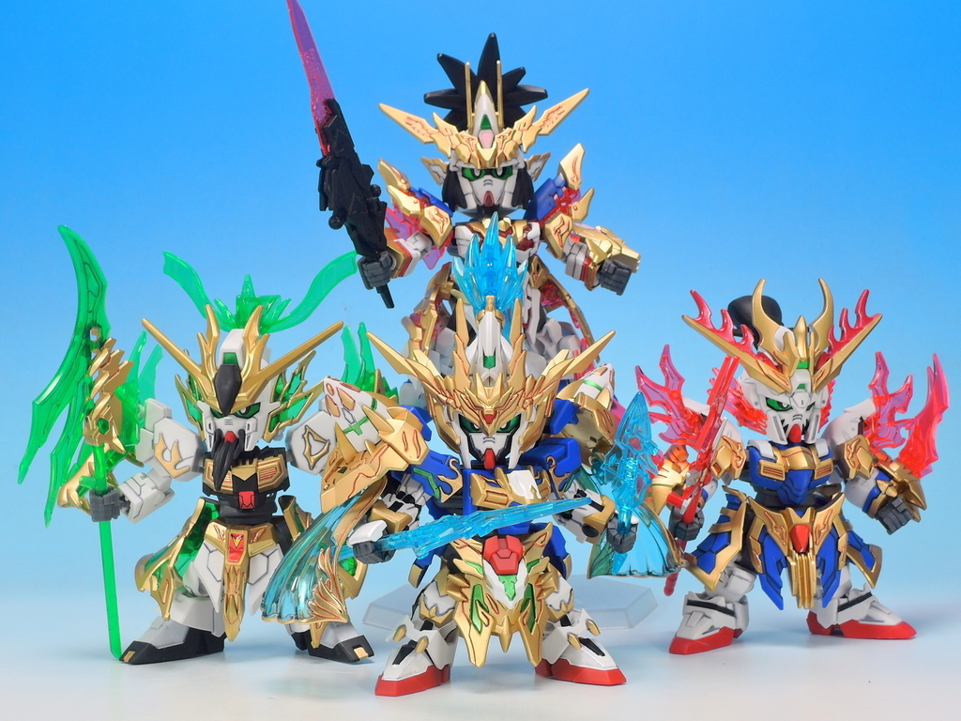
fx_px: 1860
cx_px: 480
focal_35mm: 67
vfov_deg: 21.9
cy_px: 360
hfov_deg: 29.0
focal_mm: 14.3
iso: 80
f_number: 8
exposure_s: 1
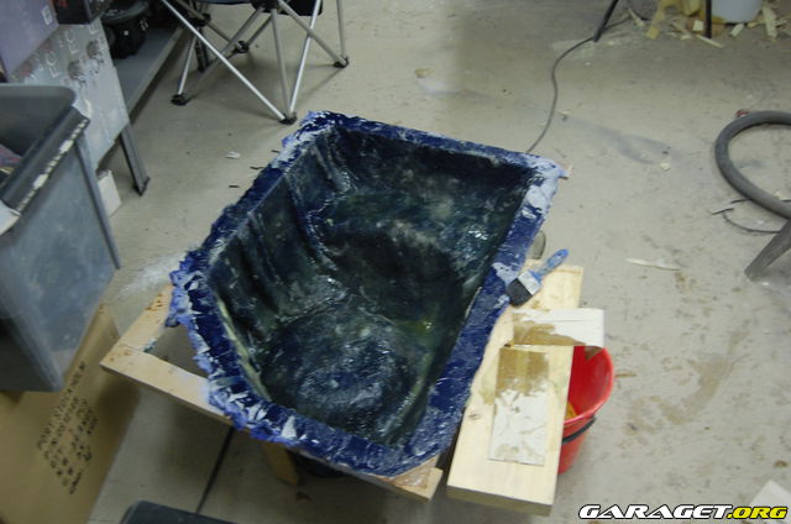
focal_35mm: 33
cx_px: 396
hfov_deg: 57.3
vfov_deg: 39.8
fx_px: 724
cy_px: 262
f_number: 3.8
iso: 800
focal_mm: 22
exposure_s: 1/10
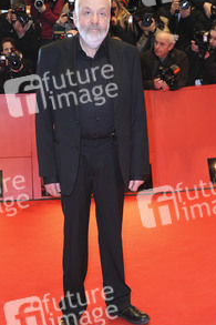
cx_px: 93
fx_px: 640
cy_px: 146
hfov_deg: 19.2
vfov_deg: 28.5
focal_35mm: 71
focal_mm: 52
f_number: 5
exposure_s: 1/160
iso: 1000
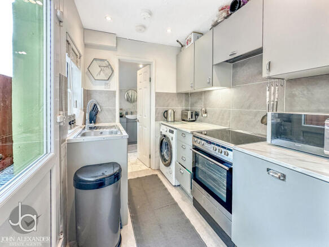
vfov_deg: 85.7
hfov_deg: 102.1
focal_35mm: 14
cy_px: 124
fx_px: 133
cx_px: 164
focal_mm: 2.22
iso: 160
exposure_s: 1/100
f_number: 2.2
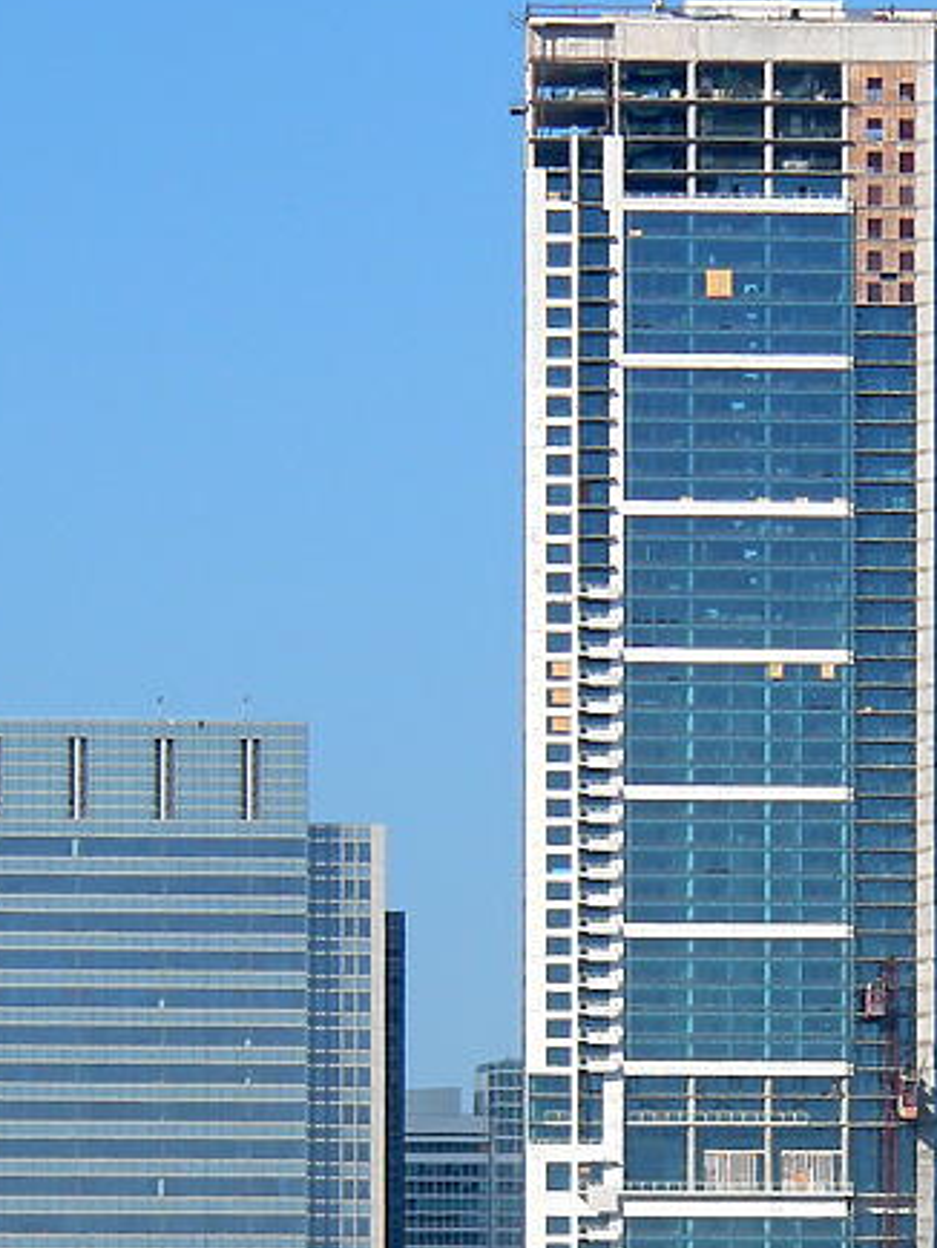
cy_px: 1165
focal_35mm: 394
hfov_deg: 3.8
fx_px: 14206
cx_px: 789
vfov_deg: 5.0
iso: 80
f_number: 5.2
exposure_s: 1/500
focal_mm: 31.6
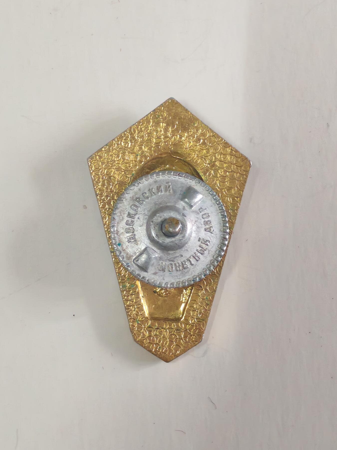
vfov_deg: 22.8
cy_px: 225
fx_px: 1116
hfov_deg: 17.2
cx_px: 168
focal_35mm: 86
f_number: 1.95
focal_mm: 5.52
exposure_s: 1/33
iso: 640
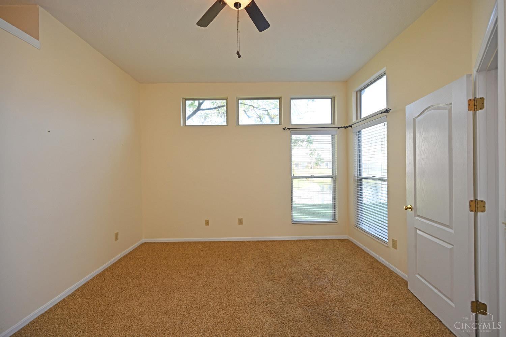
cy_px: 168
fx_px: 197
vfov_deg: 81.2
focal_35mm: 14
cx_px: 253
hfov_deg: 104.3
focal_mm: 14
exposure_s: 1/100
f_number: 5
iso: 200
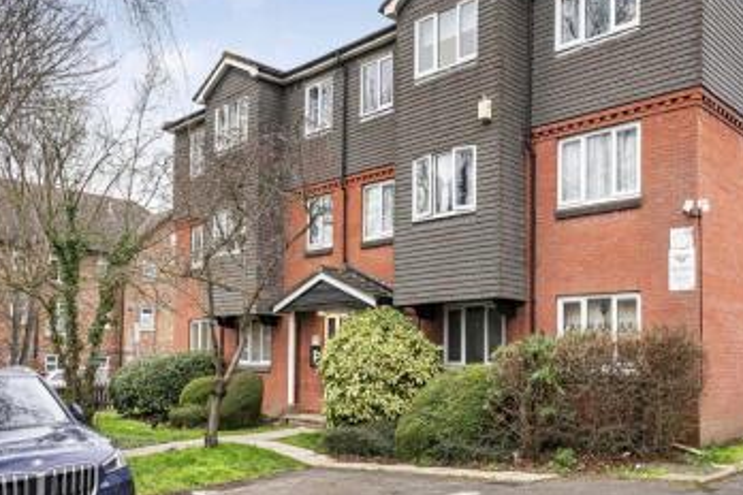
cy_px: 172
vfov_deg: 43.1
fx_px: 619
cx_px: 424
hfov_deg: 61.7
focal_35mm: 30
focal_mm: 22
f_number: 9
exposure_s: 1/30
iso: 320
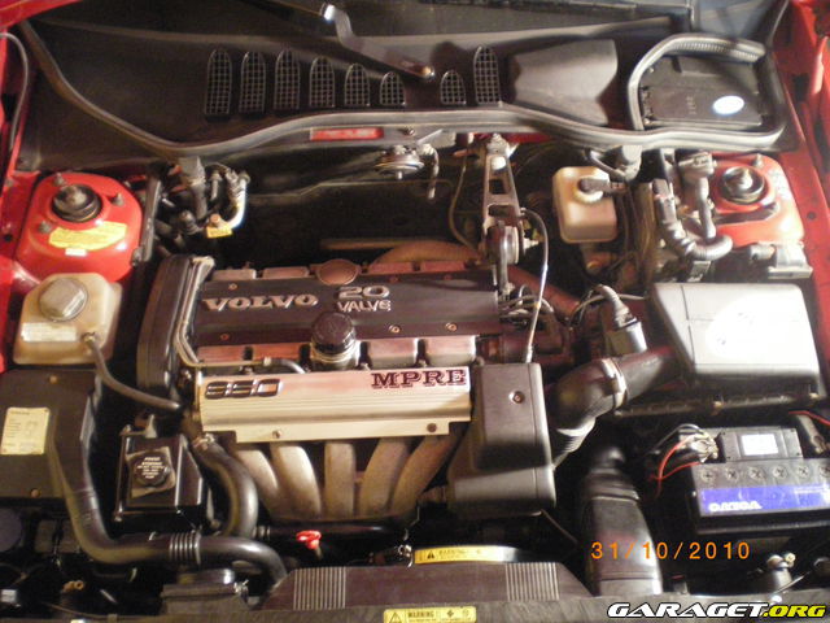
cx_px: 415
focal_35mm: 36
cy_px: 312
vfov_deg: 39.7
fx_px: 863
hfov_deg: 51.4
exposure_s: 1/15
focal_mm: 6.3
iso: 800
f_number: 3.1
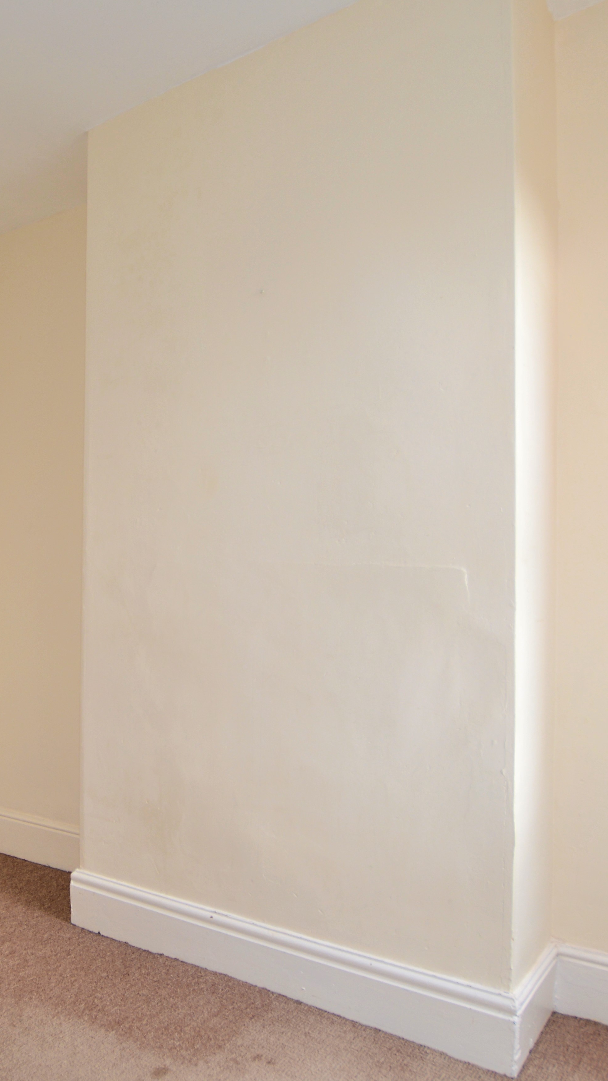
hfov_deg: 40.9
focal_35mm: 27
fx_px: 774
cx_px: 110
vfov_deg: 69.8
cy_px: 564
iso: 200
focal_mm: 10
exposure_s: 1/80
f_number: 4
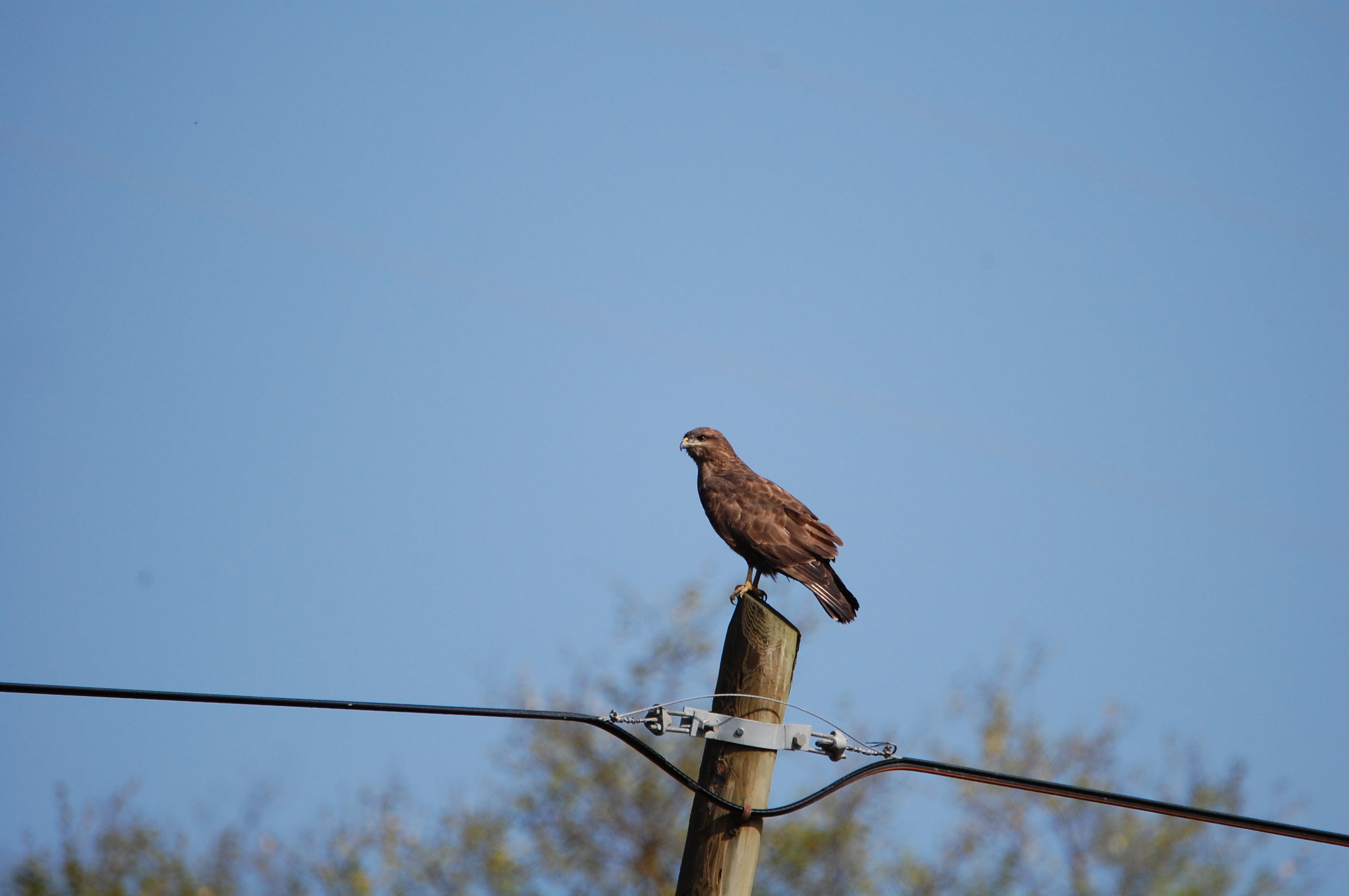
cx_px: 674
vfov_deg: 1.5
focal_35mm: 900
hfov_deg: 2.3
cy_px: 448
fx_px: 33695
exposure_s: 1/1600
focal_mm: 600
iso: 400
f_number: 6.3
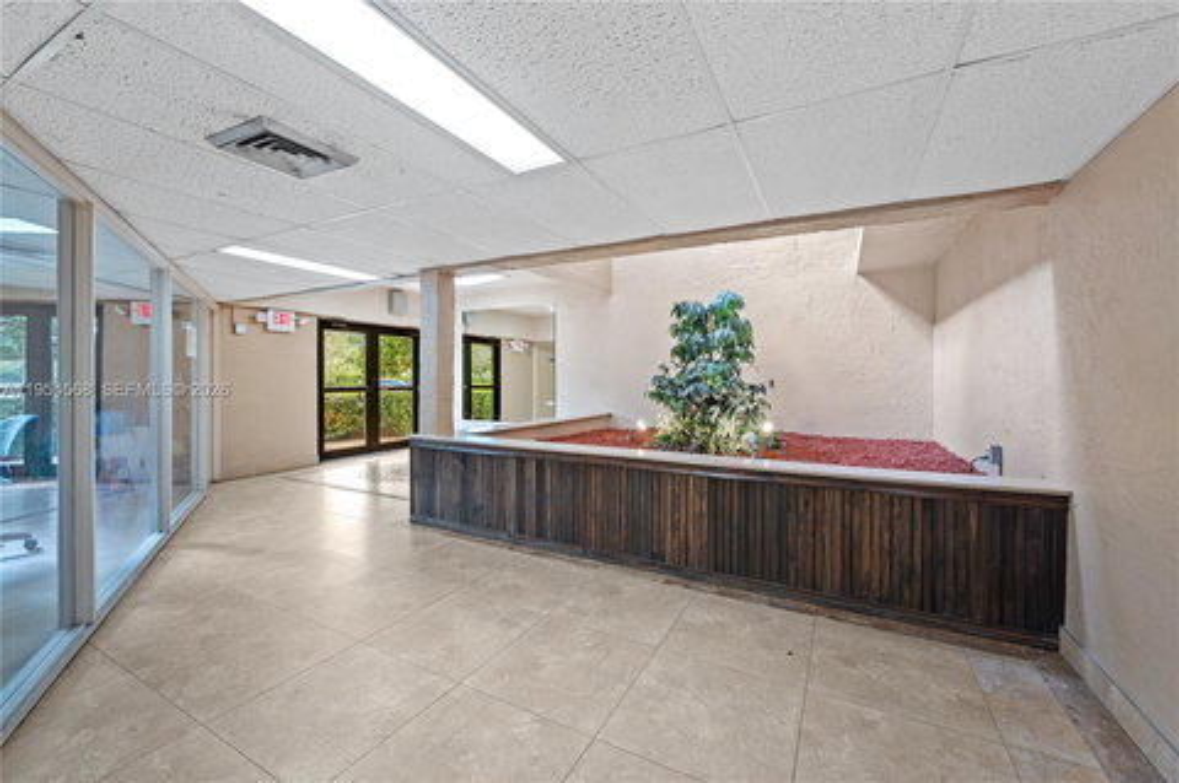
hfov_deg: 104.3
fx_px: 458
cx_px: 590
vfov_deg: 81.1
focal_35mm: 14
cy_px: 392
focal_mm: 14
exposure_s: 1
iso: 200
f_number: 8
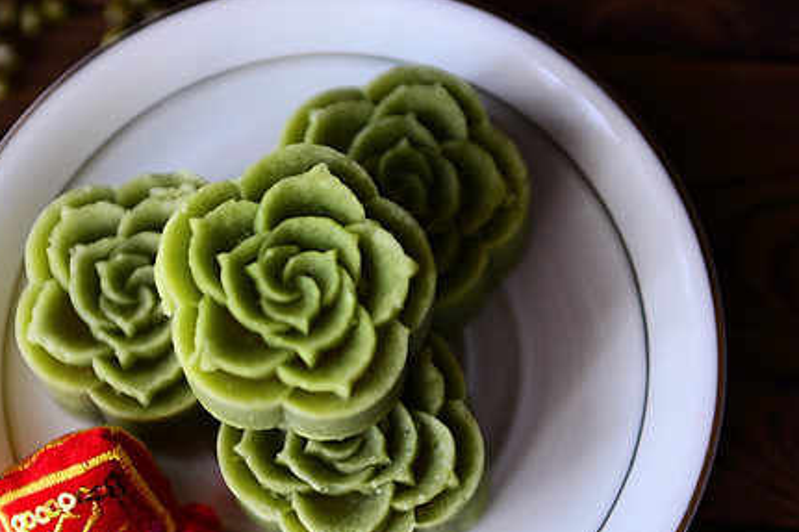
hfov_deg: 19.6
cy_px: 333
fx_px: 2307
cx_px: 271
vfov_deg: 13.1
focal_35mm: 104
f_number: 3.2
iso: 400
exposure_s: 1/50
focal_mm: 70
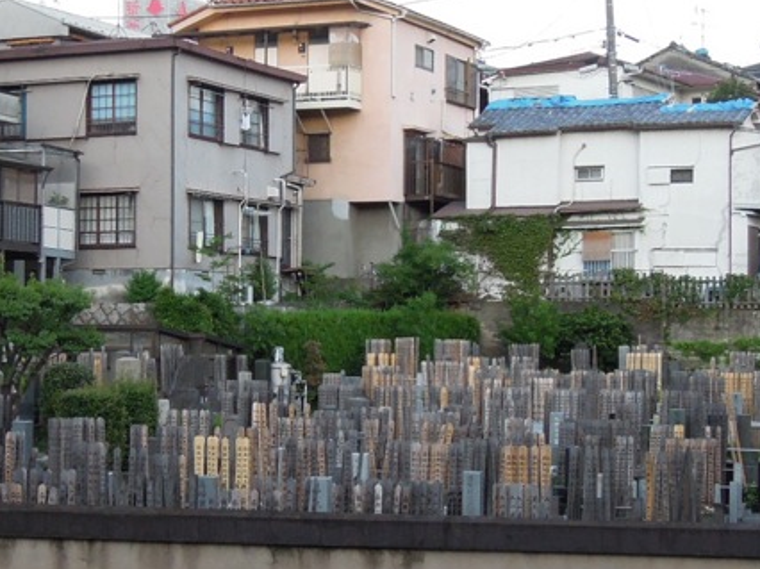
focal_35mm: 94
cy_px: 276
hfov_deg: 20.8
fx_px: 2063
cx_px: 234
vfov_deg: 15.7
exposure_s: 1/50
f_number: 3.3
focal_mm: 7.2
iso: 250
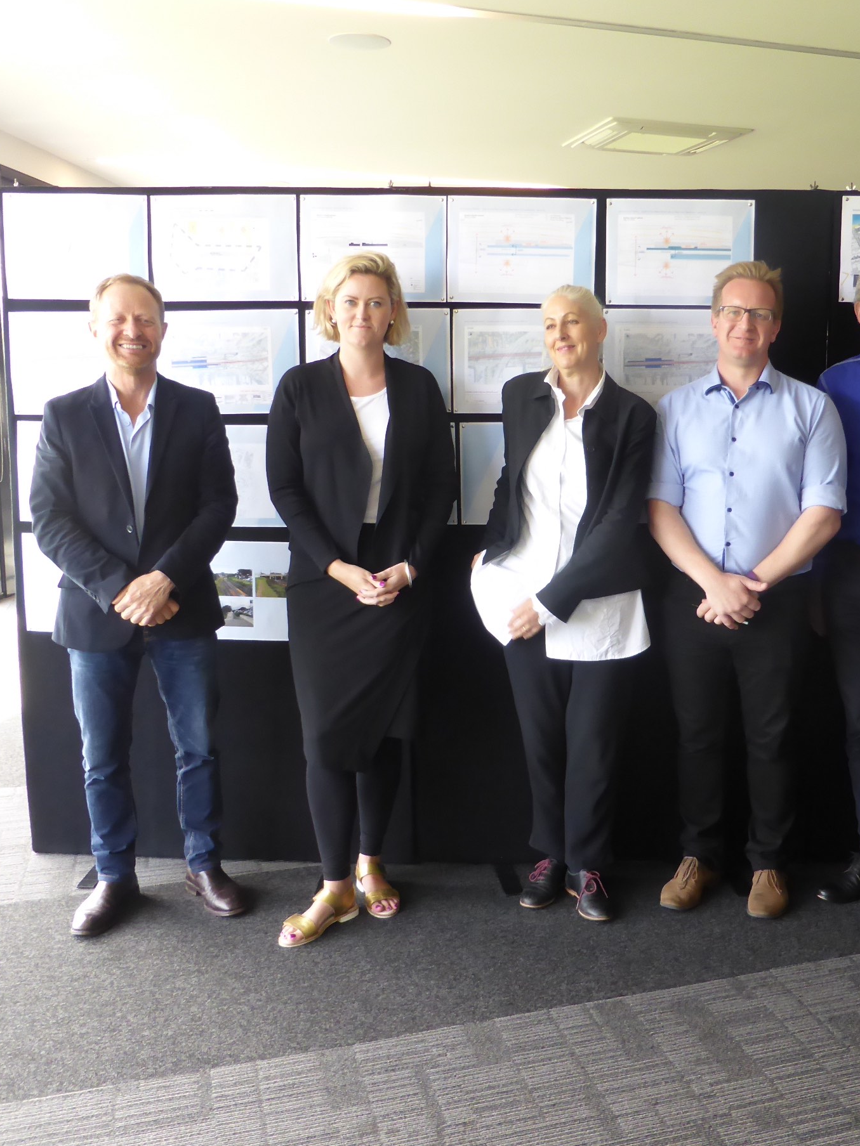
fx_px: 1126
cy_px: 547
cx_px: 570
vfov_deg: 53.9
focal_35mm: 34
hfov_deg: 41.3
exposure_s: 1/60
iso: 250
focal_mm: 4.3
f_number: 3.3
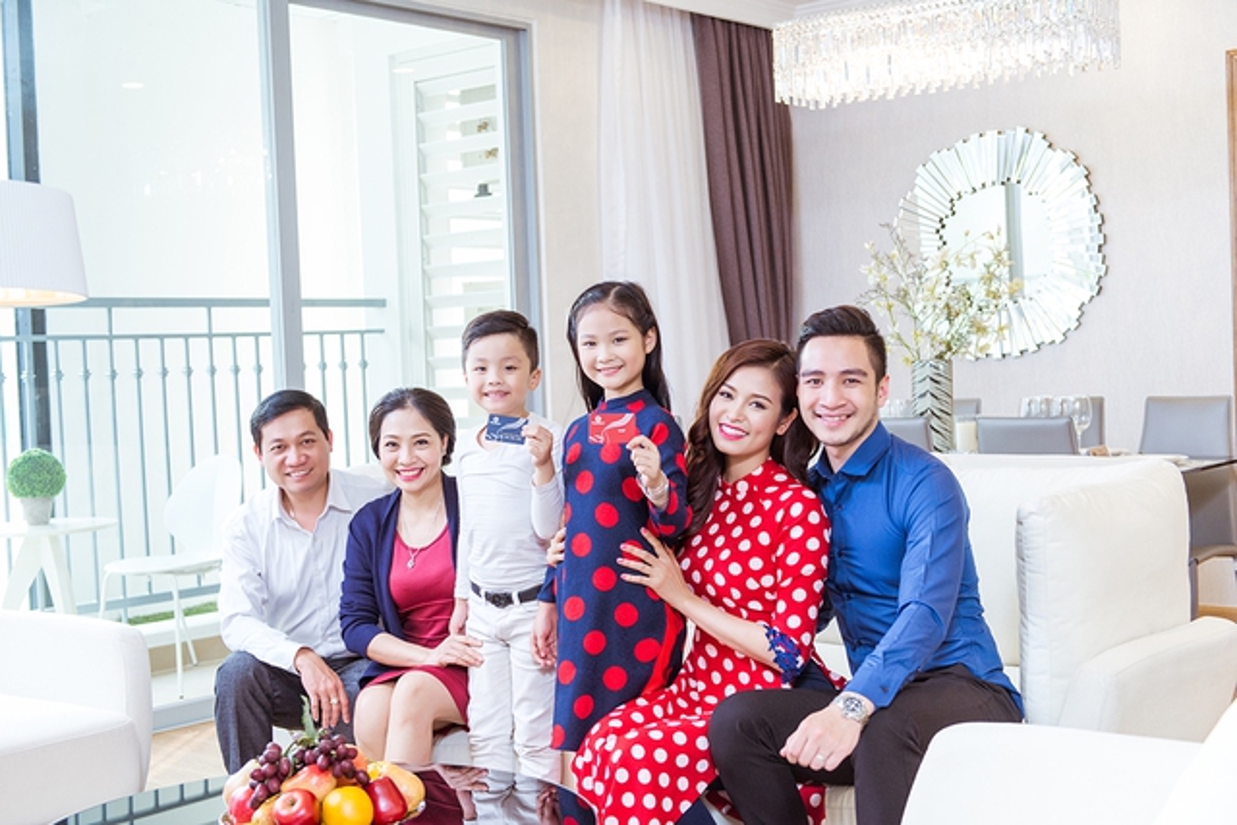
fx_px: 1650
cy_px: 412
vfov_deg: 28.1
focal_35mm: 48
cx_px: 618
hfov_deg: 41.1
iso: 640
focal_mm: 48
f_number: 3.2
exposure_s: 1/125
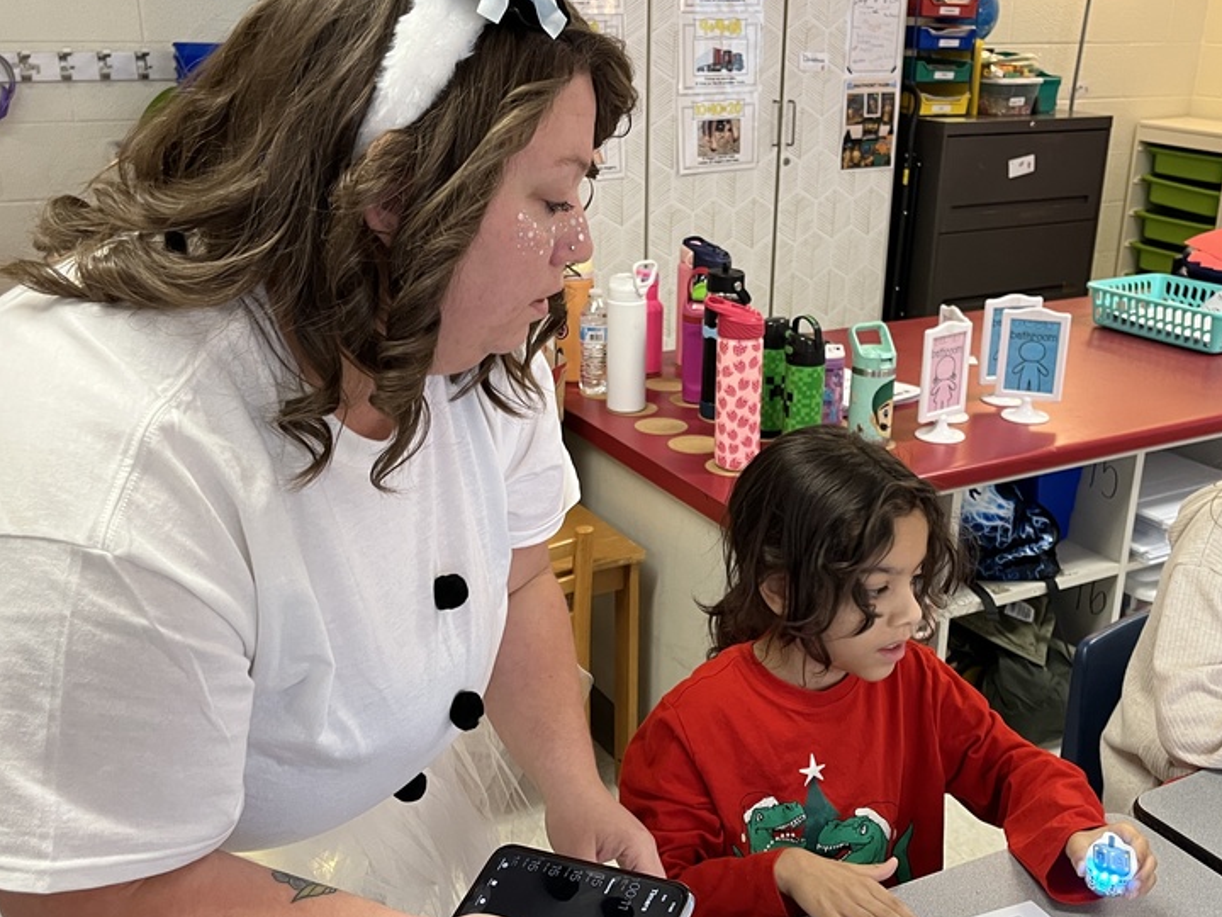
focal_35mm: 37
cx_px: 689
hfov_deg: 50.0
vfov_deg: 38.6
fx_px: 1306
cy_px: 521
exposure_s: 1/60
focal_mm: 5.1
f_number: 1.6
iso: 160
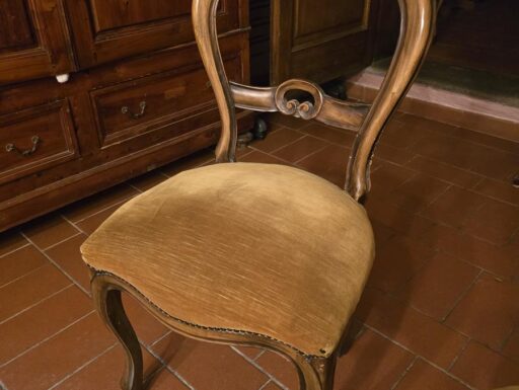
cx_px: 260
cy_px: 195
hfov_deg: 73.9
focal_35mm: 23
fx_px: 345
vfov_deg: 59.0
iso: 2500
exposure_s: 1/100
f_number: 1.7
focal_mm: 6.3
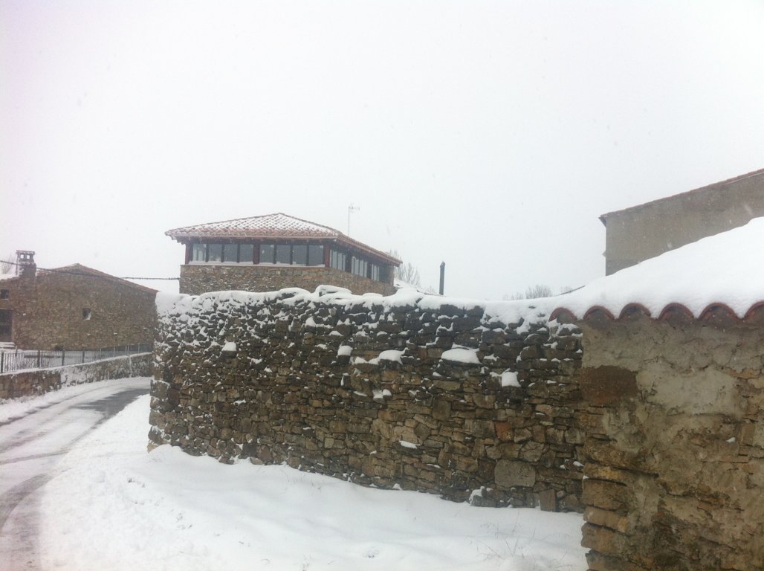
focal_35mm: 35
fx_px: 771
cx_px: 382
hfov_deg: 52.7
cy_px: 286
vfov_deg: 40.6
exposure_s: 1/382
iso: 80
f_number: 2.8
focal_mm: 3.85
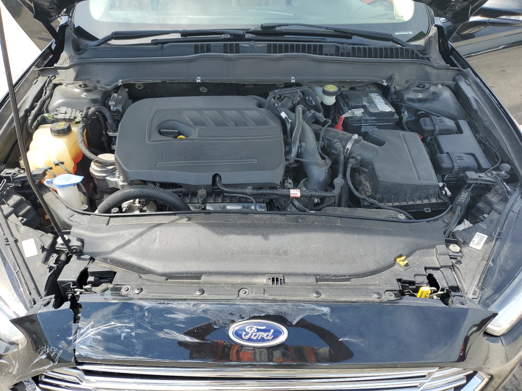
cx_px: 261
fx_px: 392
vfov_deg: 53.1
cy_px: 196
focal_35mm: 26
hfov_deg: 67.3
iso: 50
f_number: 1.5
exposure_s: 1/833
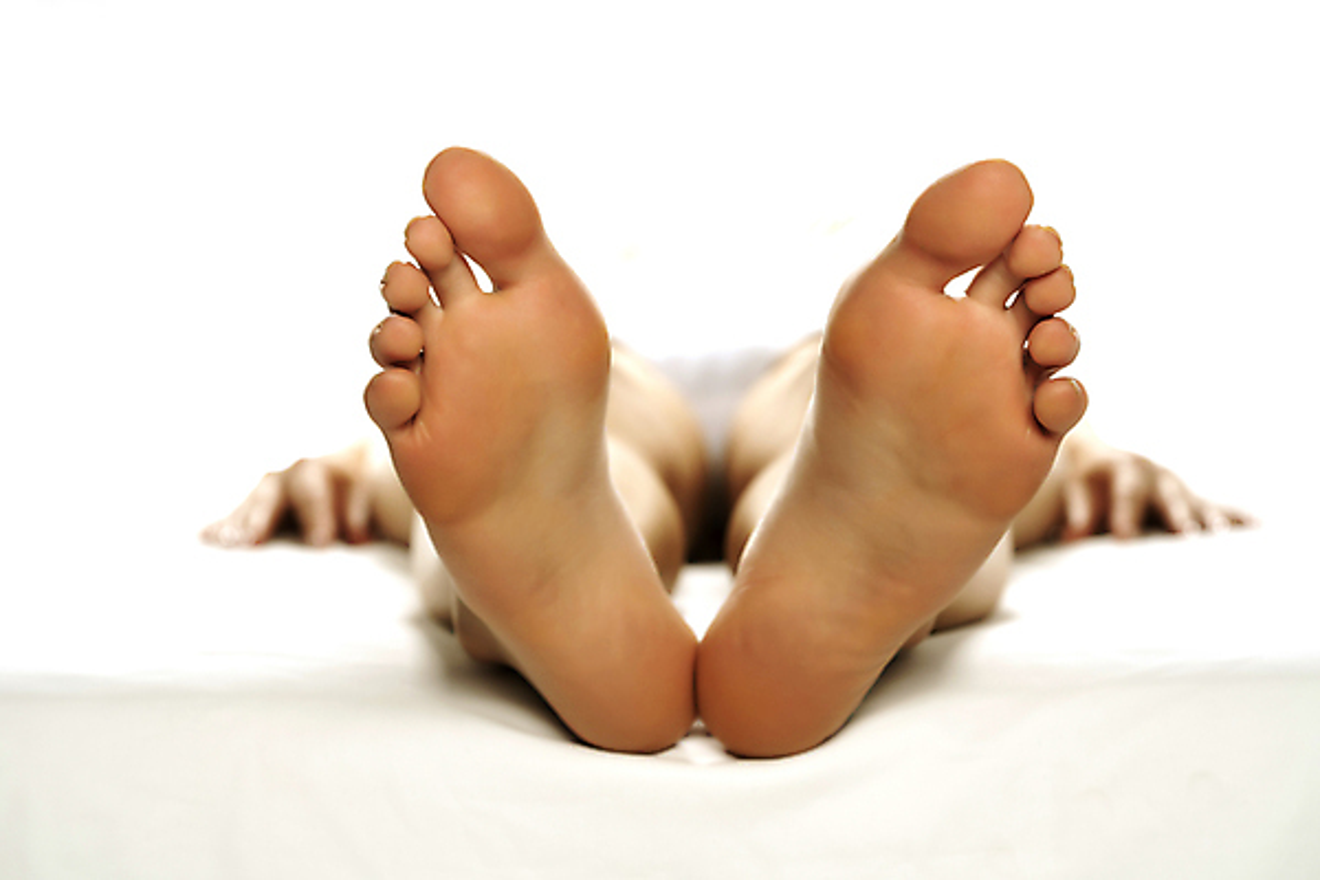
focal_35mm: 90
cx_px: 660
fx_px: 3300
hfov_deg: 22.6
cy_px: 440
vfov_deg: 15.2
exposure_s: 1/125
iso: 320
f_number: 7.1
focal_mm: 90
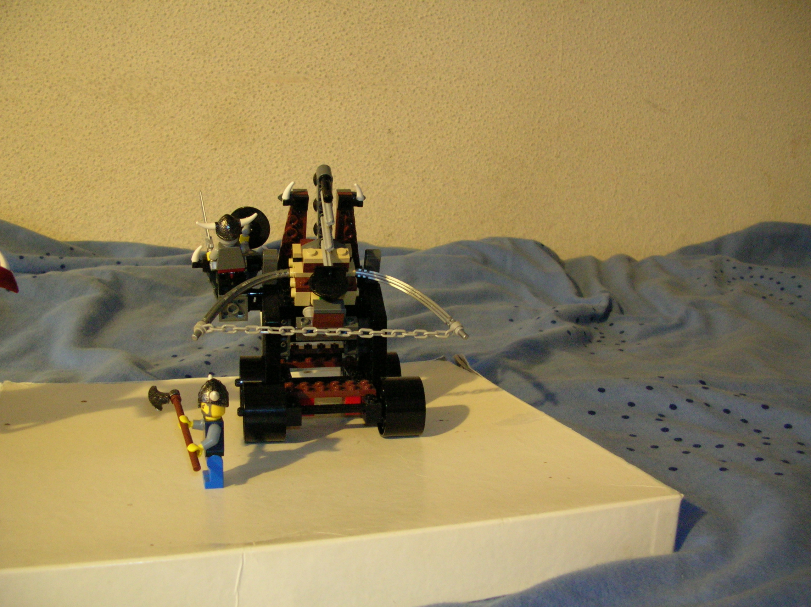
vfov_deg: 40.6
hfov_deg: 52.7
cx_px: 406
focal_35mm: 35
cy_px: 304
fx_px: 819
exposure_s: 1/1.3
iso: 200
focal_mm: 5.8
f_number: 2.8
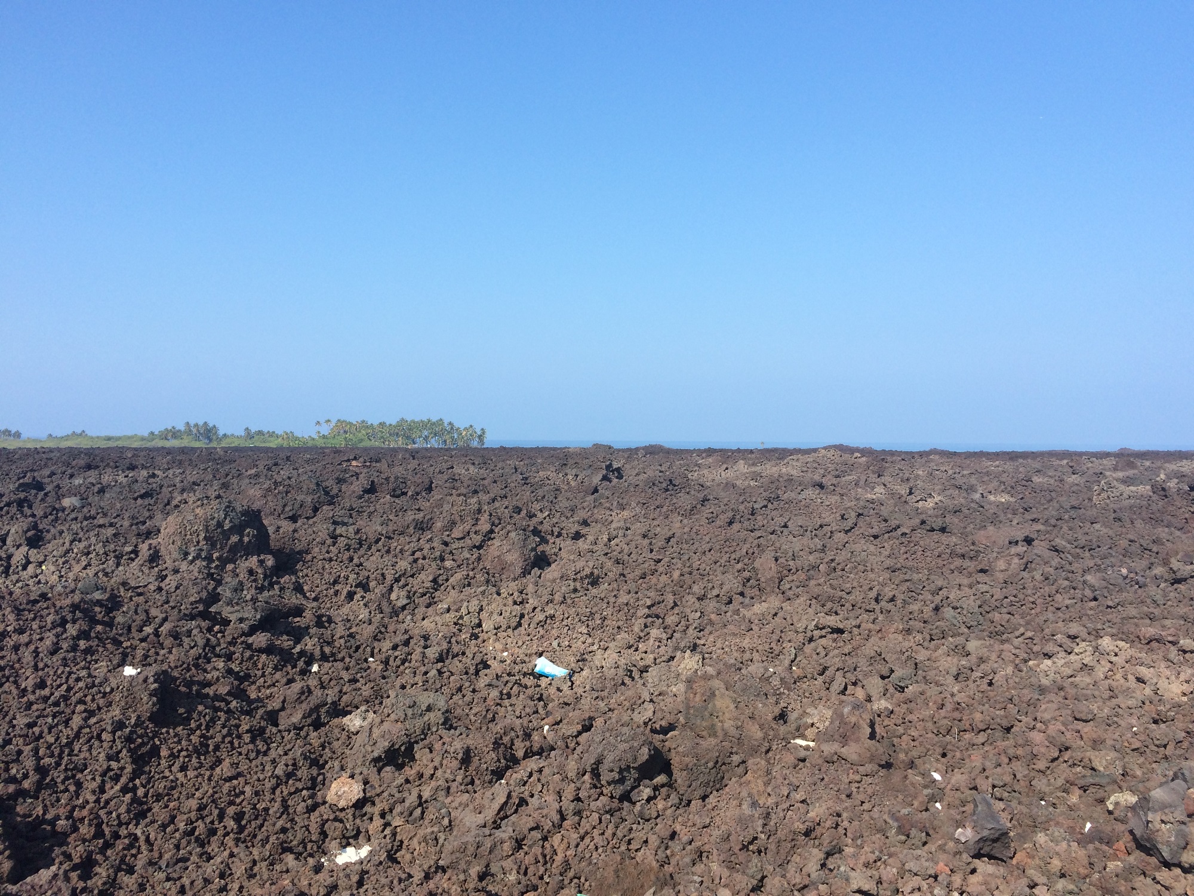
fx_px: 1000
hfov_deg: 61.7
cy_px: 448
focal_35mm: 29
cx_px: 597
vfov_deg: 48.2
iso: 32
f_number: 2.2
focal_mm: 4.15
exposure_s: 1/1520
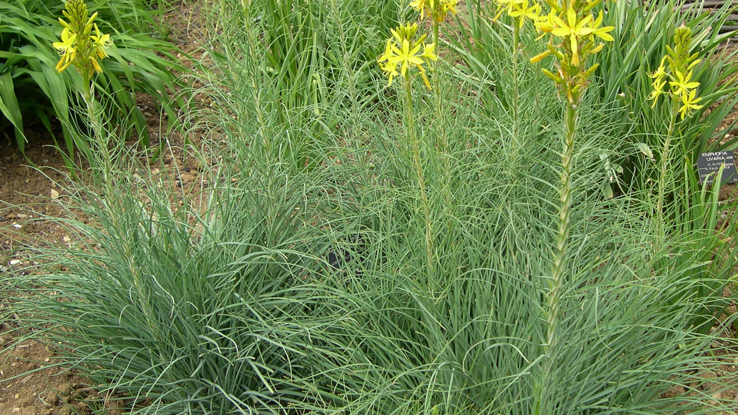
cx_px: 369
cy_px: 164
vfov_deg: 28.3
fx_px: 822
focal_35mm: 42
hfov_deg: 48.4
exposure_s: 1/305
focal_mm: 8
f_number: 2.8
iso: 100
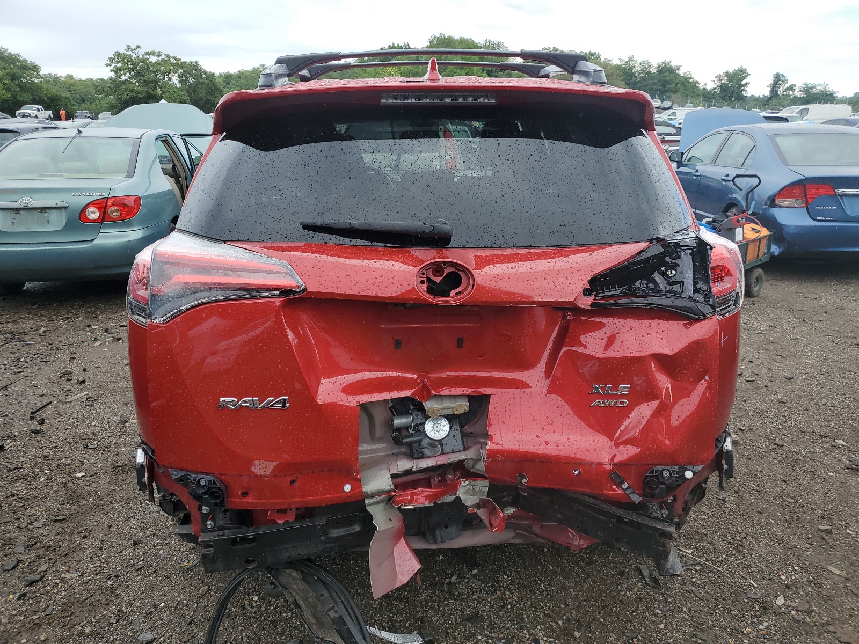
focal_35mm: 26
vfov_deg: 53.1
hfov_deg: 67.3
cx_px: 430
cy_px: 322
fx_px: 645
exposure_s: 1/1000
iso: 50
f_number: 1.5
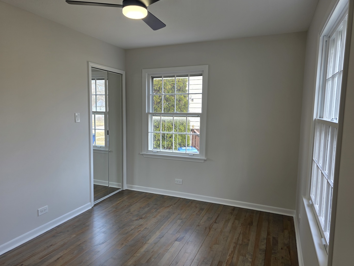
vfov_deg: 56.8
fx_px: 245
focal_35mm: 24
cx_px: 174
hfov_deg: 71.6
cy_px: 133
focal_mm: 6.3
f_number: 1.7
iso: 40
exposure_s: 1/180
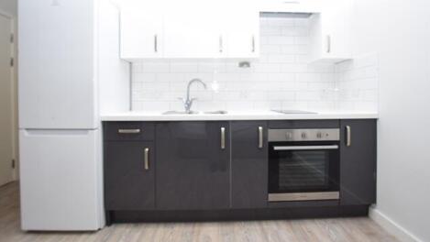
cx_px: 217
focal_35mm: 18
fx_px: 200
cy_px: 101
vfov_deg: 62.0
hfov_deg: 94.2
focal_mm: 11
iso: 100
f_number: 4
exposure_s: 1/60
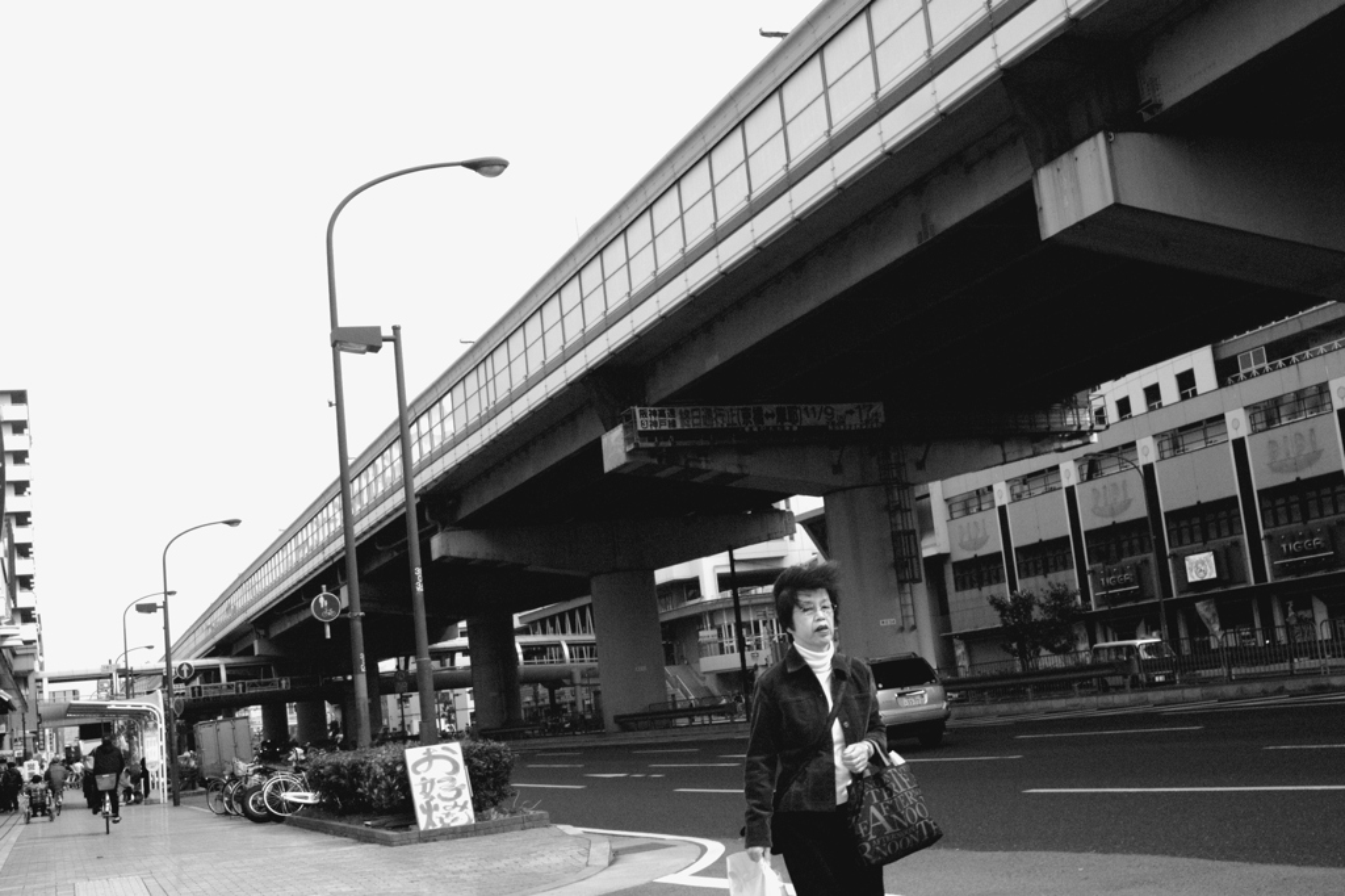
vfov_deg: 32.6
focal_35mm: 41
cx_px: 672
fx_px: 1531
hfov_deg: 47.4
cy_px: 448
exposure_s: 1/640
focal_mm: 24.2
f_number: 10
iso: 800
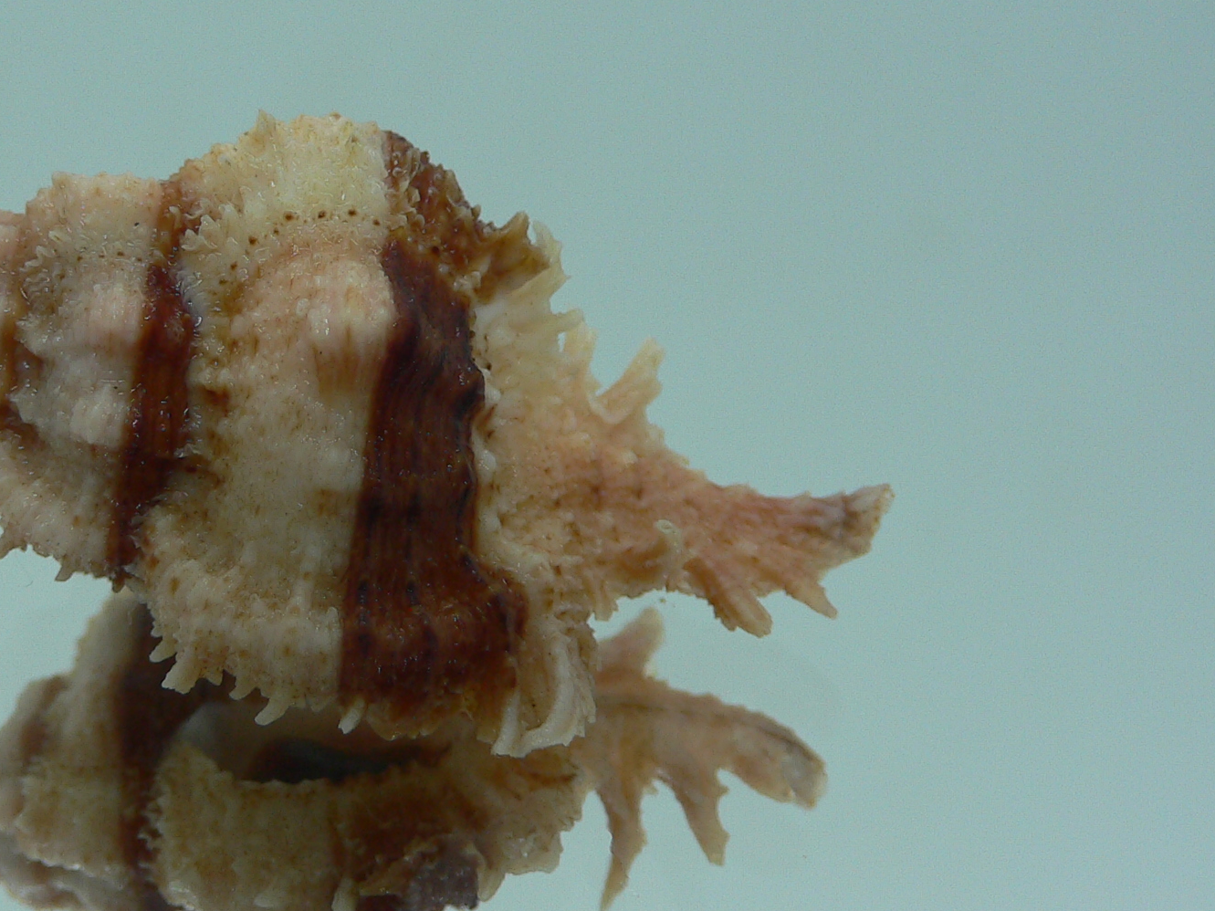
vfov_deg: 27.5
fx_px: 1860
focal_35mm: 53
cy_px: 474
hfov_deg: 35.4
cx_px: 308
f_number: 2.8
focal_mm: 4.6
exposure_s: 1/60
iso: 80
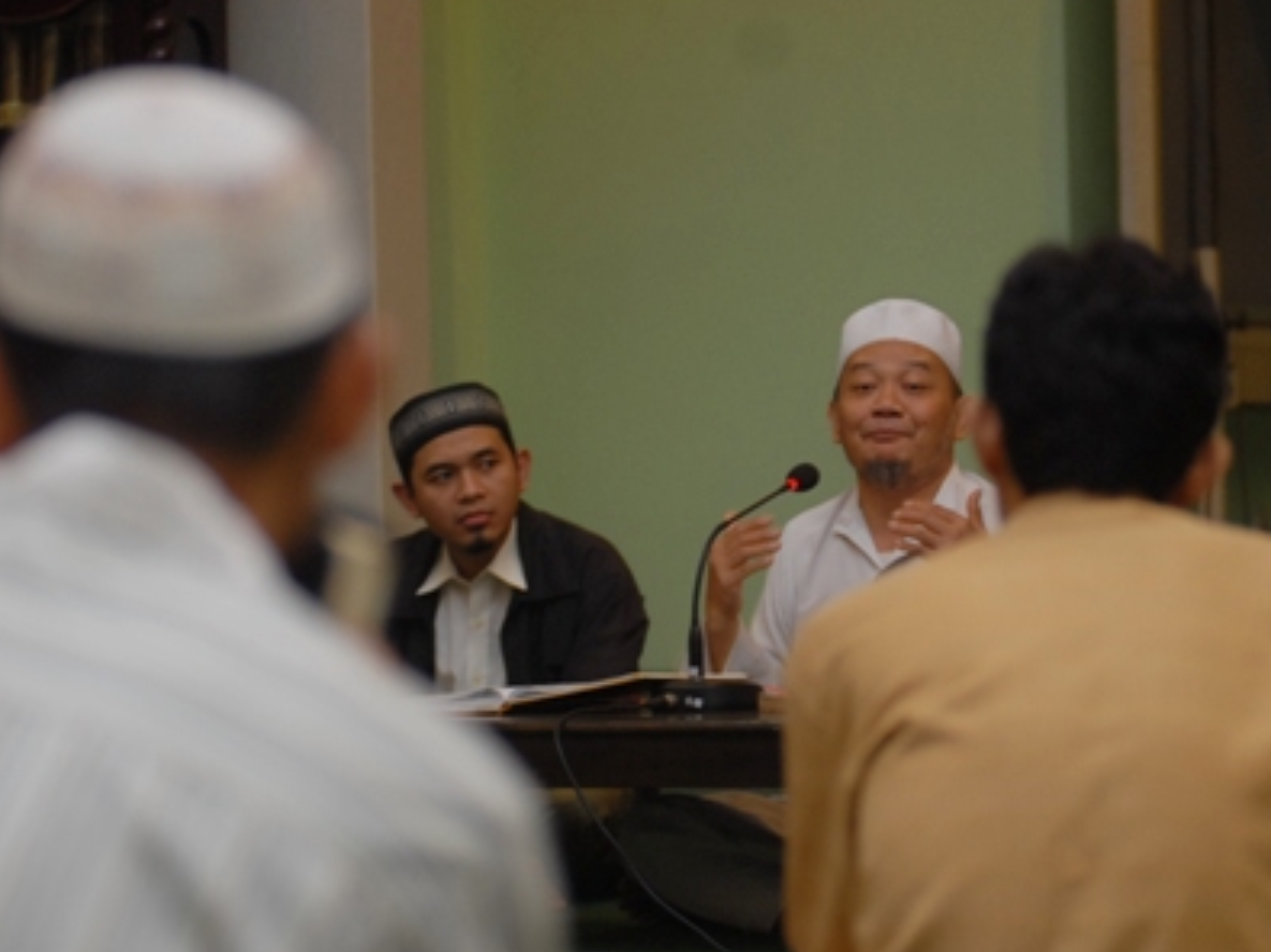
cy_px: 479
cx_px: 615
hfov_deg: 14.0
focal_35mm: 141
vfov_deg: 10.5
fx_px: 5176
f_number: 2.8
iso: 400
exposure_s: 1/30
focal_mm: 86
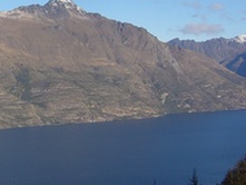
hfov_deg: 23.2
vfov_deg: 18.0
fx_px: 576
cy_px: 23
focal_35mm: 81
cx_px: 3
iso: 80
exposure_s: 1/320
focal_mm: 5.8
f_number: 5.6
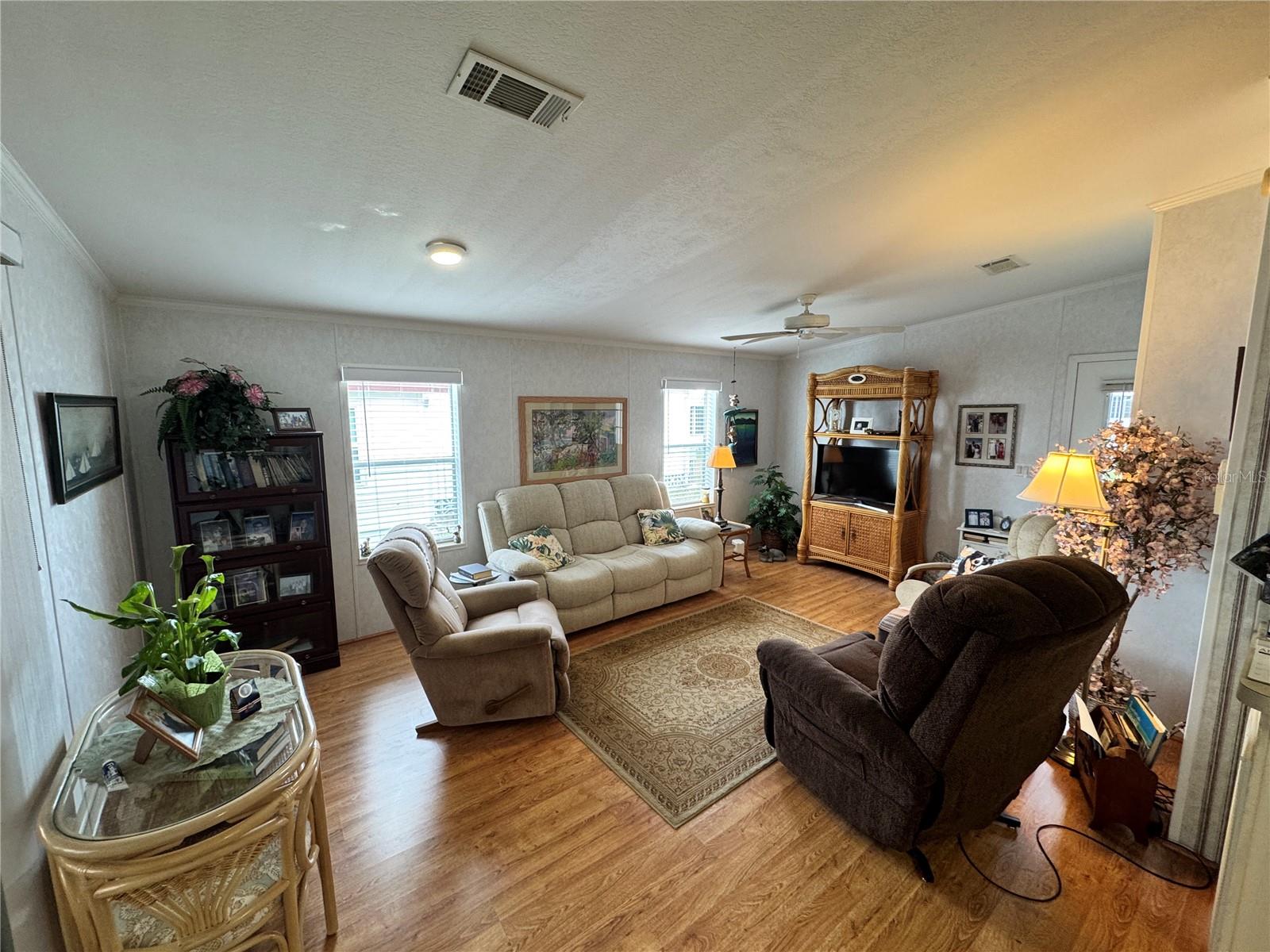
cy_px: 476
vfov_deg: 85.7
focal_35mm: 14
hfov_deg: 102.1
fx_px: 514
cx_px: 635
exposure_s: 1/120
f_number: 2.2
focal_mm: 2.22
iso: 200
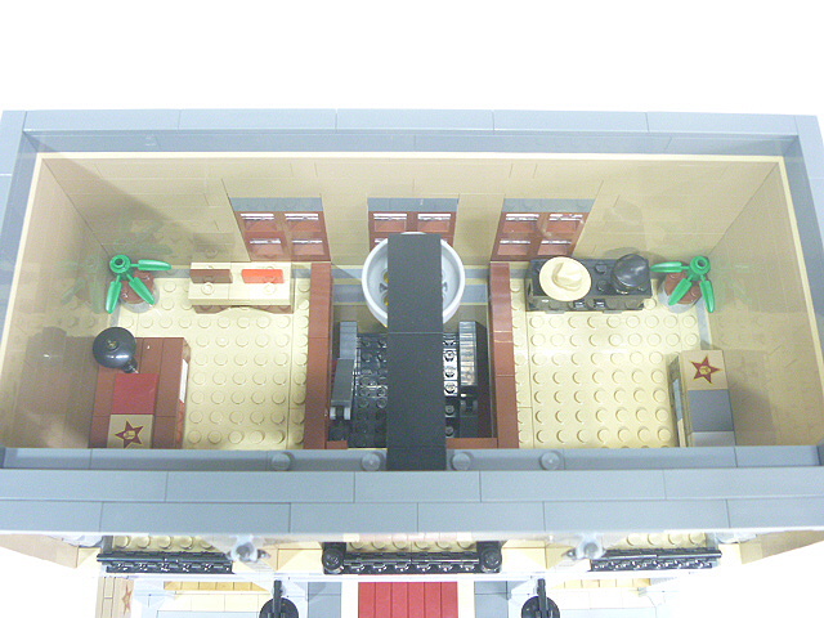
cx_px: 412
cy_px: 309
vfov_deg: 40.7
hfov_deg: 52.6
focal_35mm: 35
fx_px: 833
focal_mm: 6.3
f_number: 3.5
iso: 400
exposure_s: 1/8
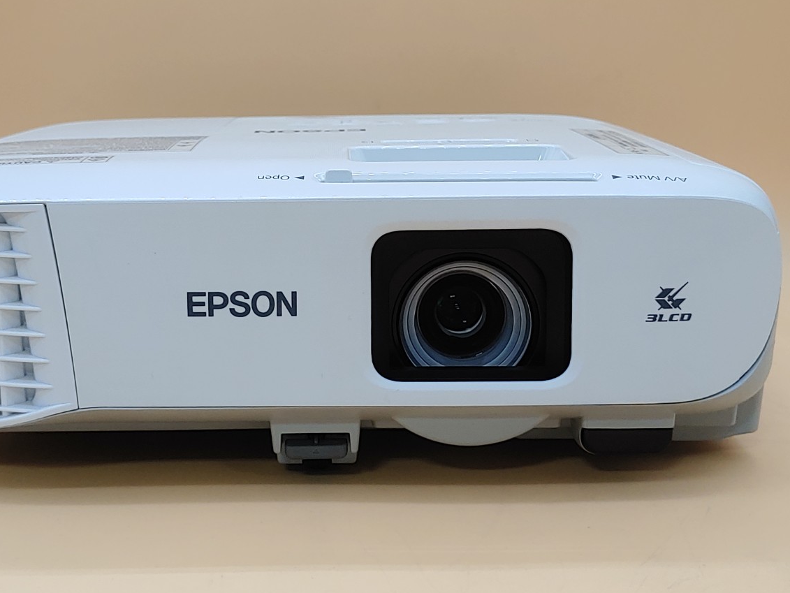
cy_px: 274
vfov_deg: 26.1
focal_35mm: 56
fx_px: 1278
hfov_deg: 34.2
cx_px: 310
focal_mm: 4.36
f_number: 1.8
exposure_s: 1/103
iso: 50
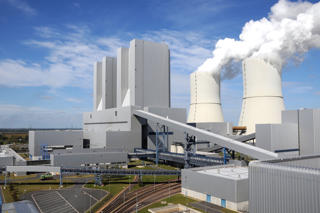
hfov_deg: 61.9
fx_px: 267
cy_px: 106
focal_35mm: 30
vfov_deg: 43.6
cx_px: 160
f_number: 13
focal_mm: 20
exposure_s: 1/640
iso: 200
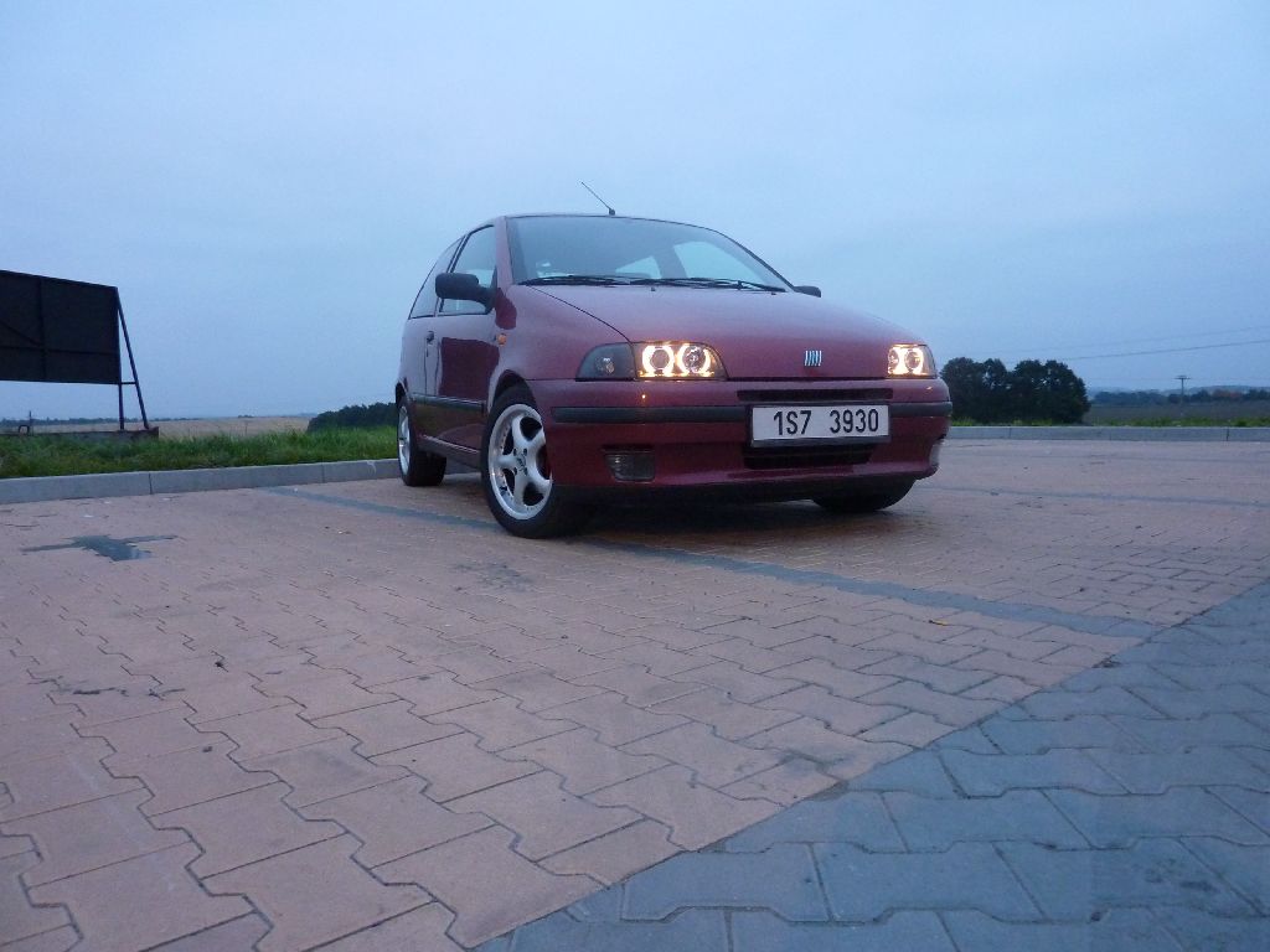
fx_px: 917
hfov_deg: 69.4
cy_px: 476
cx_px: 635
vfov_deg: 54.9
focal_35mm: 25
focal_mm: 4.1
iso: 400
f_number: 3.3
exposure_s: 1/30
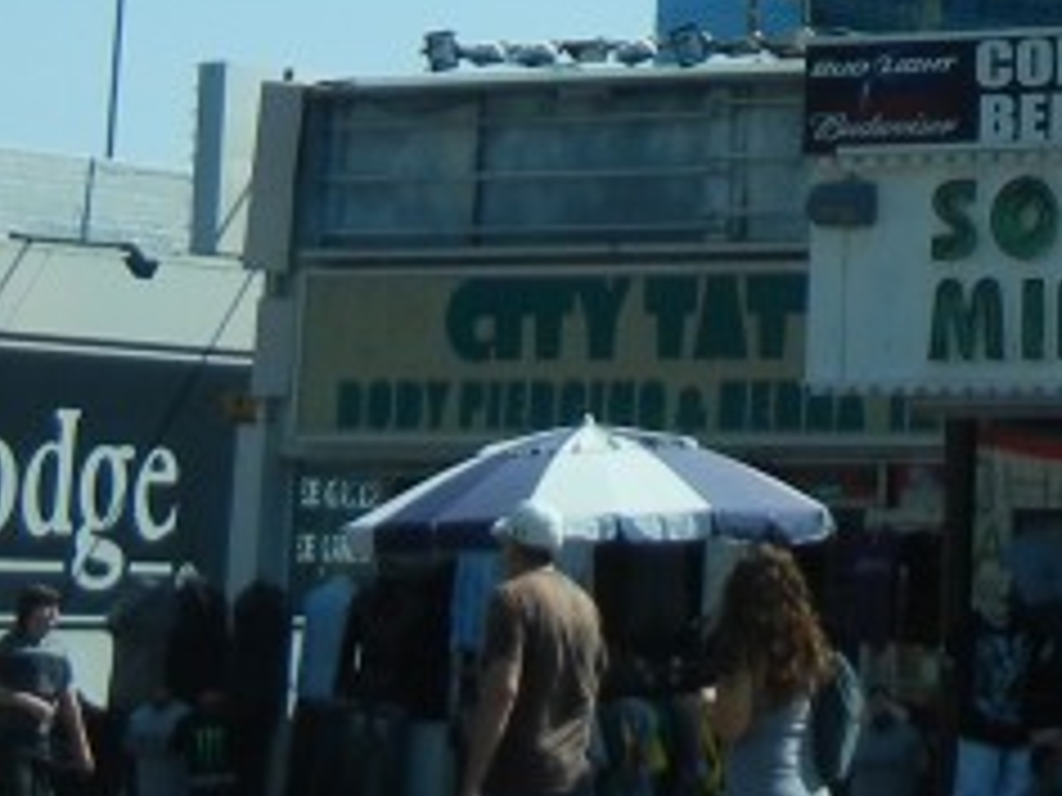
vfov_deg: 8.3
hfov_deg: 11.5
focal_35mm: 169
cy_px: -823
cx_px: 1287
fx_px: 5185
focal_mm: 7.1
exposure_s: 1/365
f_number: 7.4
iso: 160
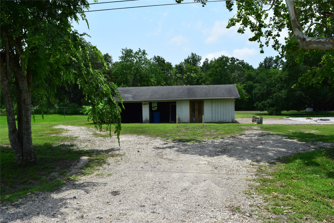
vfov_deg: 47.9
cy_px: 112
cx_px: 167
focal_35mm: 27
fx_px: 250
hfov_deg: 67.4
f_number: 11
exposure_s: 1/500
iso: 320
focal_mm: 18
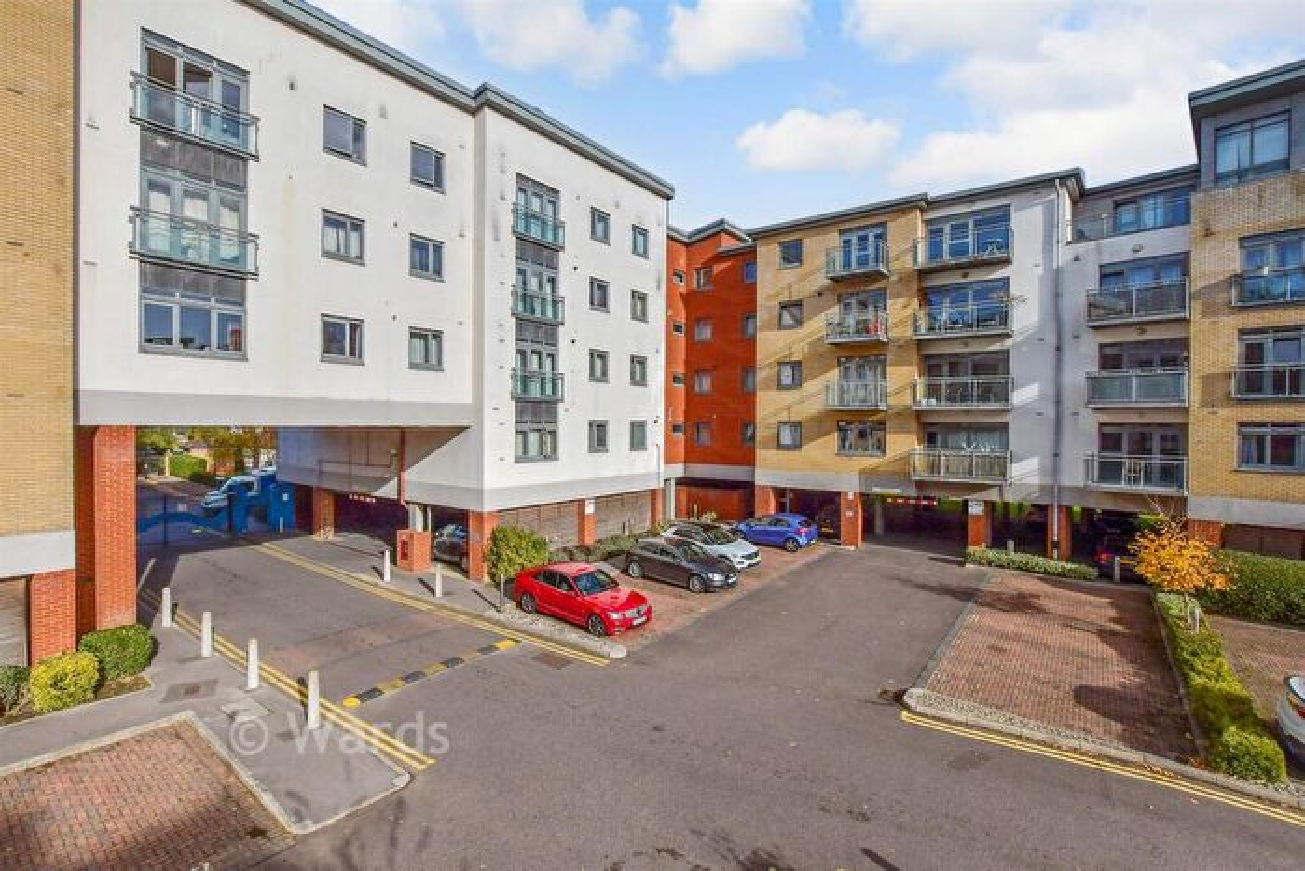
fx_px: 544
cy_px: 436
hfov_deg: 100.4
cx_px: 652
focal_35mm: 15
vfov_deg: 77.4
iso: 400
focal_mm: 10
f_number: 8
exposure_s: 1/2500
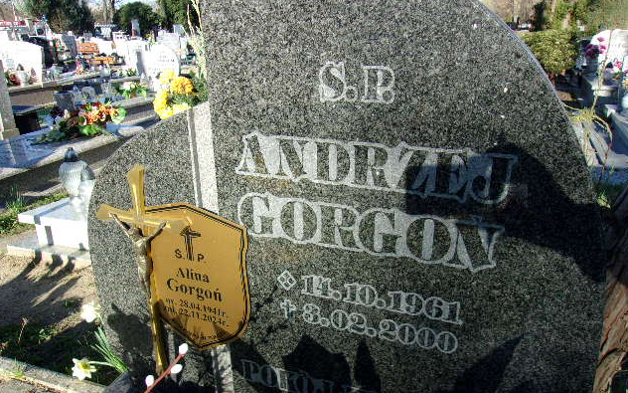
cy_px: 212
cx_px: 314
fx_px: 496
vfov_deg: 43.1
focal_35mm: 29
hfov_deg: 64.6
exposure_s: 1/400
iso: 80
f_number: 3
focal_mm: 4.9
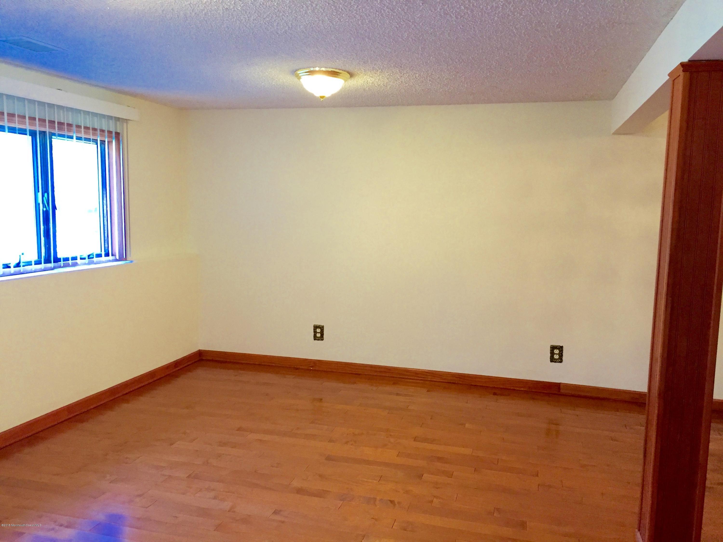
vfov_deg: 48.2
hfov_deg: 61.7
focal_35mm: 29
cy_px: 271
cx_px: 362
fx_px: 606
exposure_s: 1/30
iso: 125
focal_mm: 4.15
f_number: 2.2
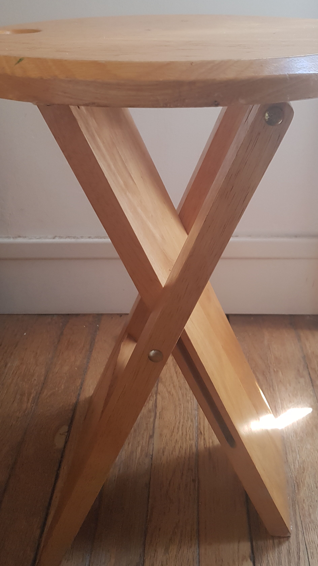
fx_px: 510
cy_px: 234
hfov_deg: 34.6
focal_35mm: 34
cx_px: 171
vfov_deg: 57.7
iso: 160
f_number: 1.7
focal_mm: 4.2
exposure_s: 1/50
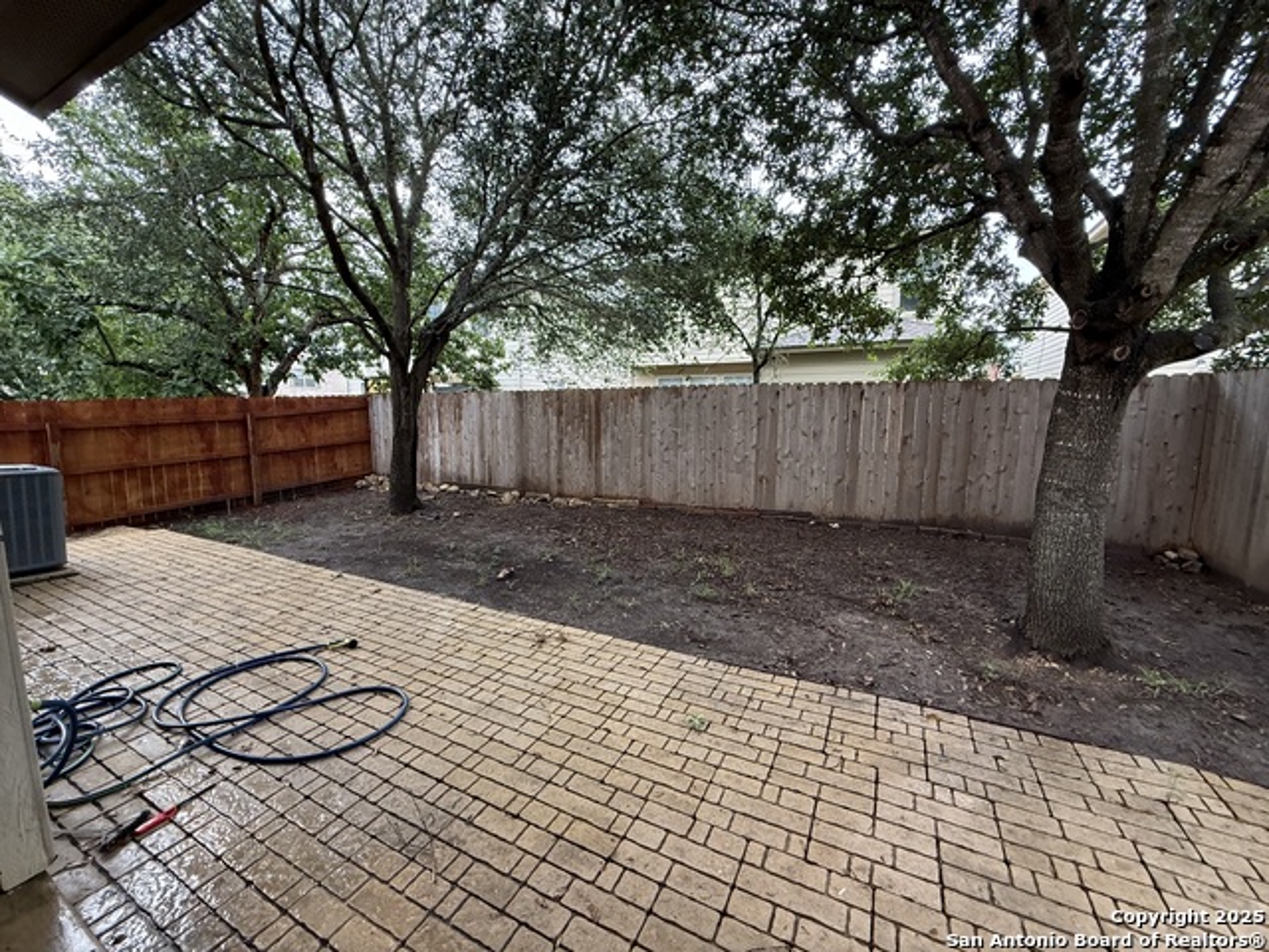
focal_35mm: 14
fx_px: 513
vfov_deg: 85.7
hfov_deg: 102.1
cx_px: 634
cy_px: 476
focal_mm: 2.22
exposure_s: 1/99
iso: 200
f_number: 2.2
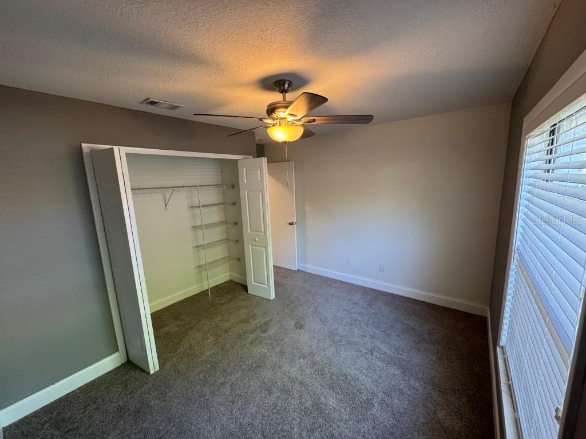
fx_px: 237
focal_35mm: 14
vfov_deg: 85.7
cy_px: 220
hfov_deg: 102.1
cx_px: 293
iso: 320
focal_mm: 2.22
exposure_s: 1/120
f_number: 2.2
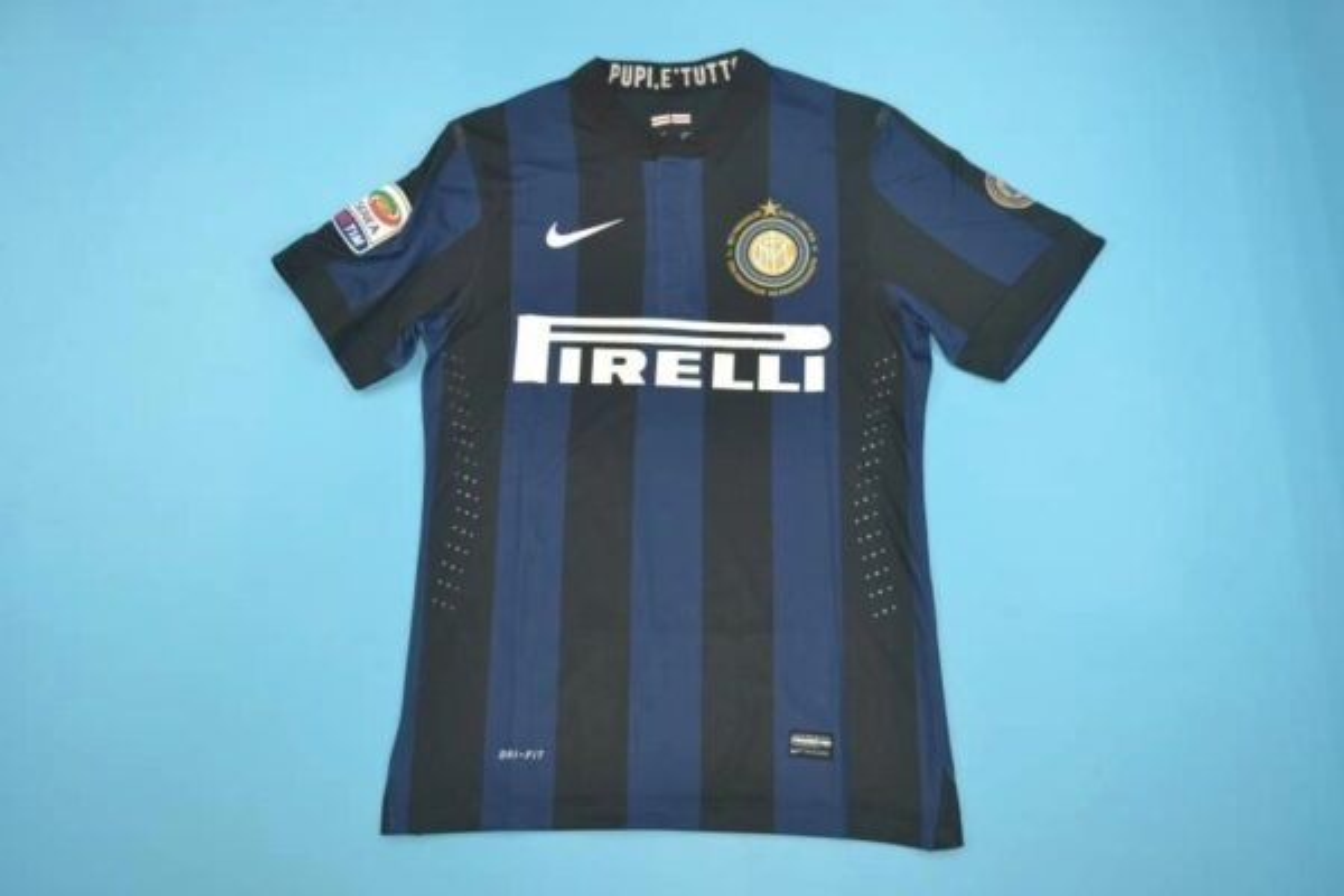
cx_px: 672
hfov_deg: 57.2
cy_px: 448
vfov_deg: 40.0
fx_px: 1232
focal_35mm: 33
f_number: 4
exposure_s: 1/100
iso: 200
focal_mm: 22
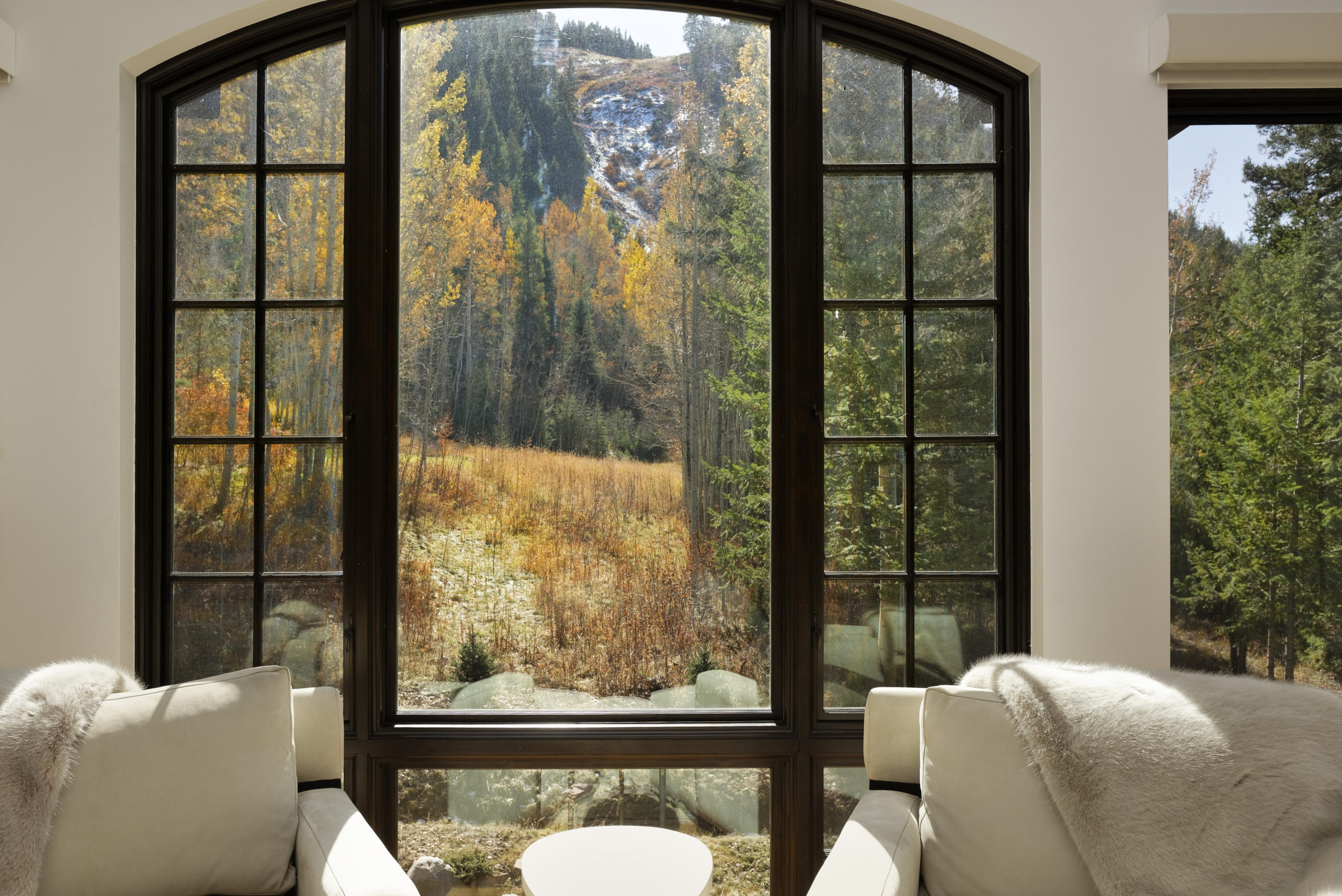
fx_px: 1007
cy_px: 480
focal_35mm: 27
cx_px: 579
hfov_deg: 67.1
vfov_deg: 47.9
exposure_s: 1/200
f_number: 7.1
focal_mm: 22
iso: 160
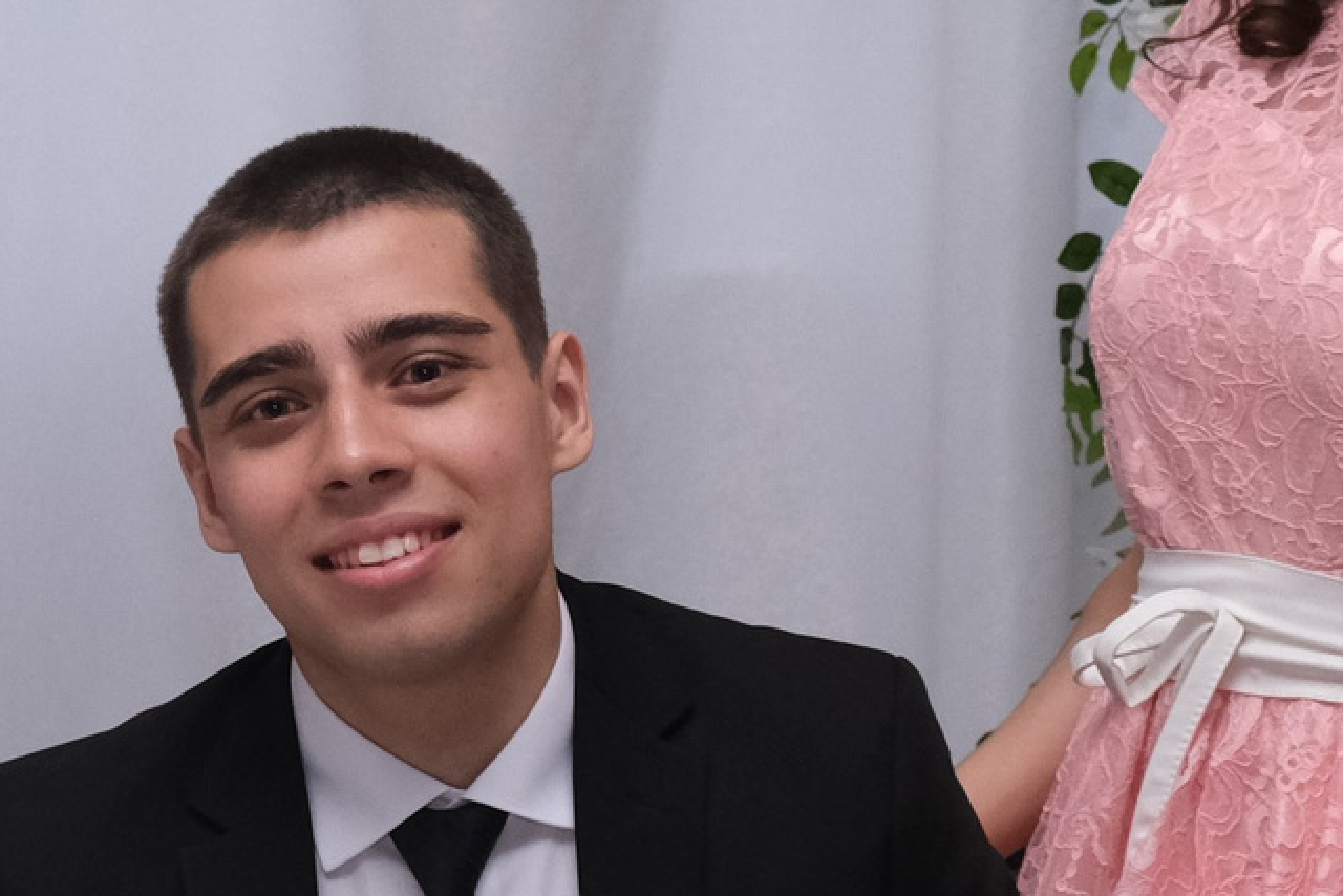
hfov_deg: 12.4
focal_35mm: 164
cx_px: 94
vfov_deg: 8.4
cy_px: 200
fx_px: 6119
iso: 2000
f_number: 5.6
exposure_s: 1/125
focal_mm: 27.4
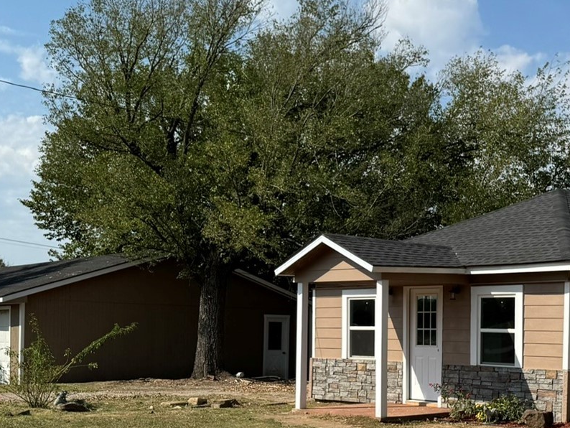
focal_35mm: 58
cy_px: 333
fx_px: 955
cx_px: 485
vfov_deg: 24.9
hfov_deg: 32.0
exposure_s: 1/5348
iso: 80
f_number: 1.78
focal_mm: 6.76
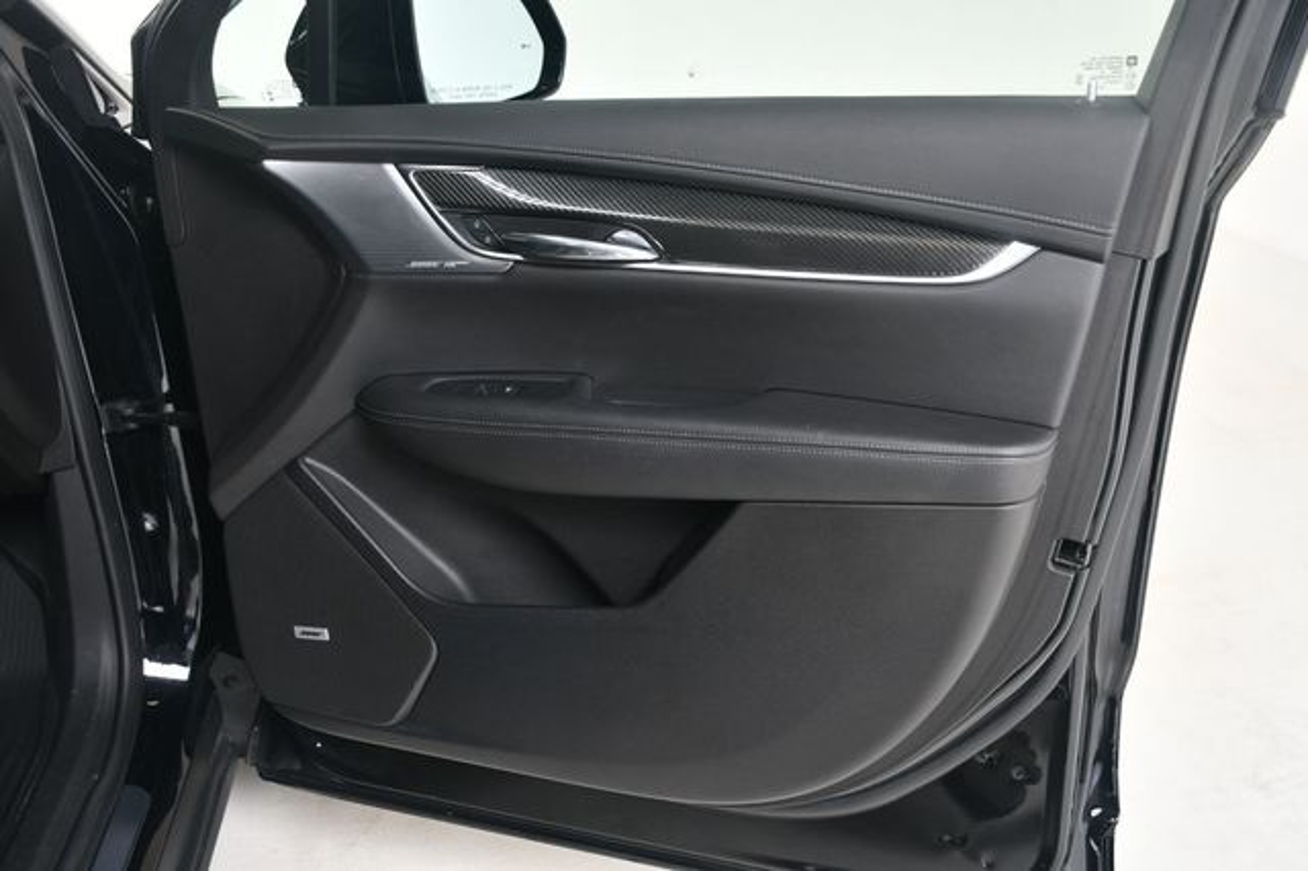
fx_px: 1235
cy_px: 436
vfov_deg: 38.8
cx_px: 654
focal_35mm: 34
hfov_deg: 55.8
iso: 100
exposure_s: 1/160
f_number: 5.6
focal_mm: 23
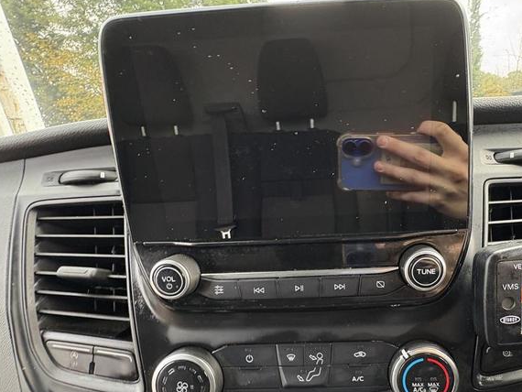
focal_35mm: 22
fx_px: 332
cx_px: 342
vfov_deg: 60.0
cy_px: 253
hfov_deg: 74.4
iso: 320
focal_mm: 2.22
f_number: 2.2
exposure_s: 1/60
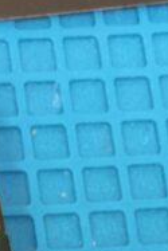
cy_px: 497
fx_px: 1153
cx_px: -329
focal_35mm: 165
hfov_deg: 7.4
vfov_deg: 11.3
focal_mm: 4.15
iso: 80
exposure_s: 1/15
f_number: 2.2
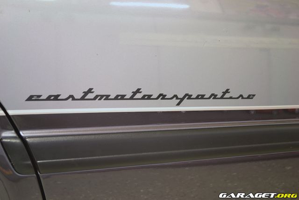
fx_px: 473
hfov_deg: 35.0
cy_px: 100
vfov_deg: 23.8
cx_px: 150
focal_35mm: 57
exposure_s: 2
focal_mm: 38
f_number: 5
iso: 100
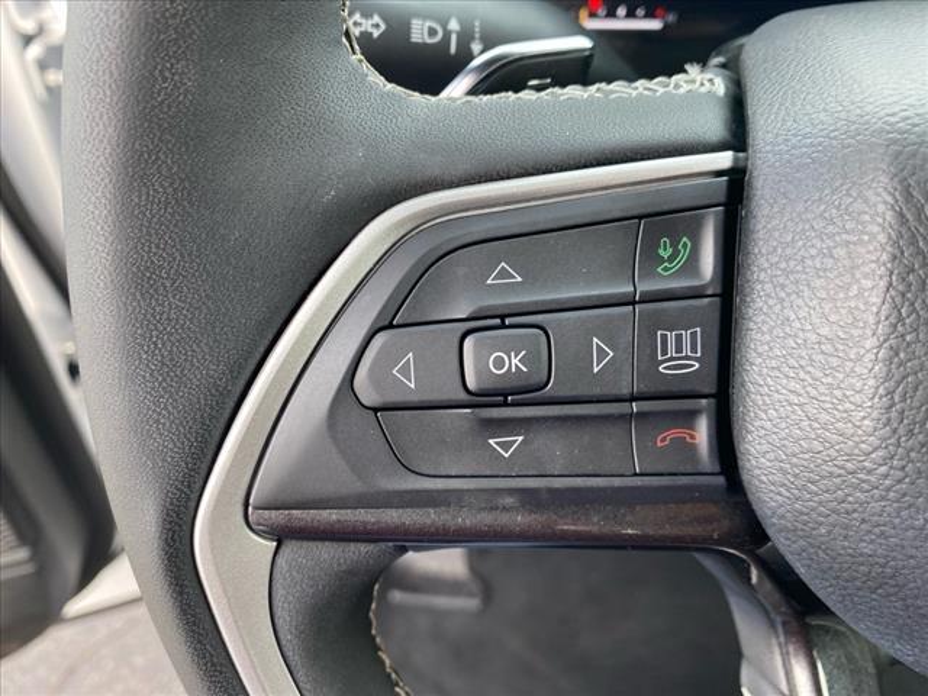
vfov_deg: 53.1
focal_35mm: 26
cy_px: 348
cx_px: 464
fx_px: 697
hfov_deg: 67.3
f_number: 1.8
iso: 80
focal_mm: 4.25
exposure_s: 1/121
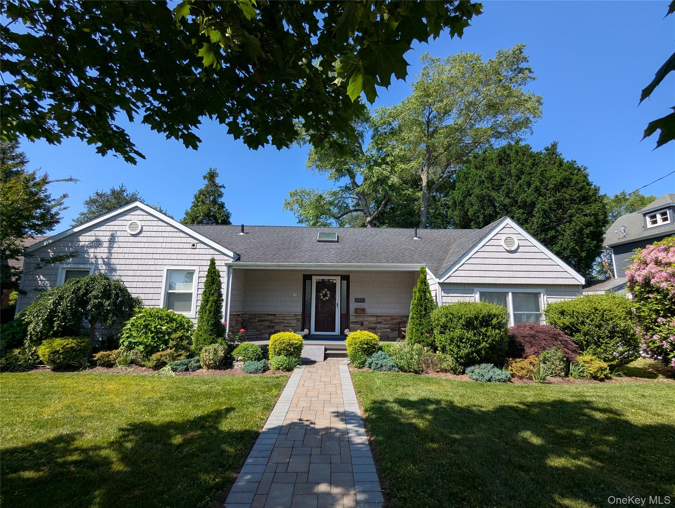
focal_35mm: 16
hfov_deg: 94.4
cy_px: 254
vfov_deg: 78.2
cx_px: 338
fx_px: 312
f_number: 2.2
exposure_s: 1/1045
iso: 48
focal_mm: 2.35
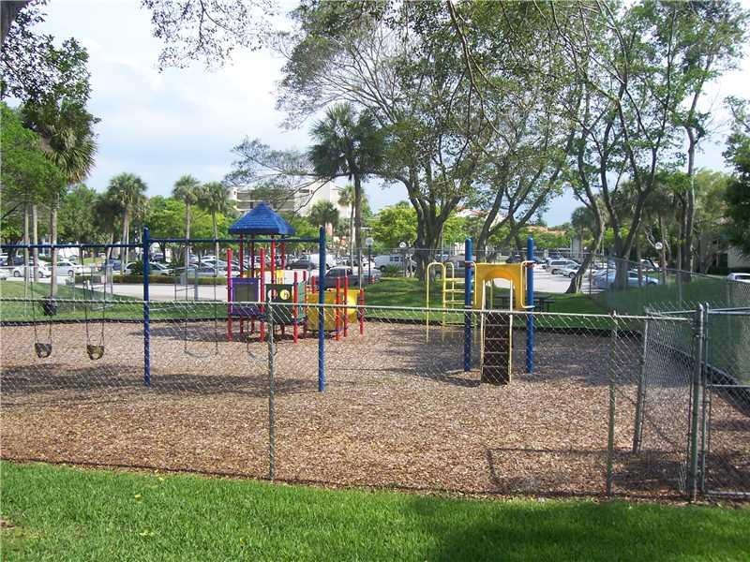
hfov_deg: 54.0
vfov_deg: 41.8
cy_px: 281
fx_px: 737
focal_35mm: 34
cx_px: 375
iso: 80
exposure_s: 1/250
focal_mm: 5.6
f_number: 5.6
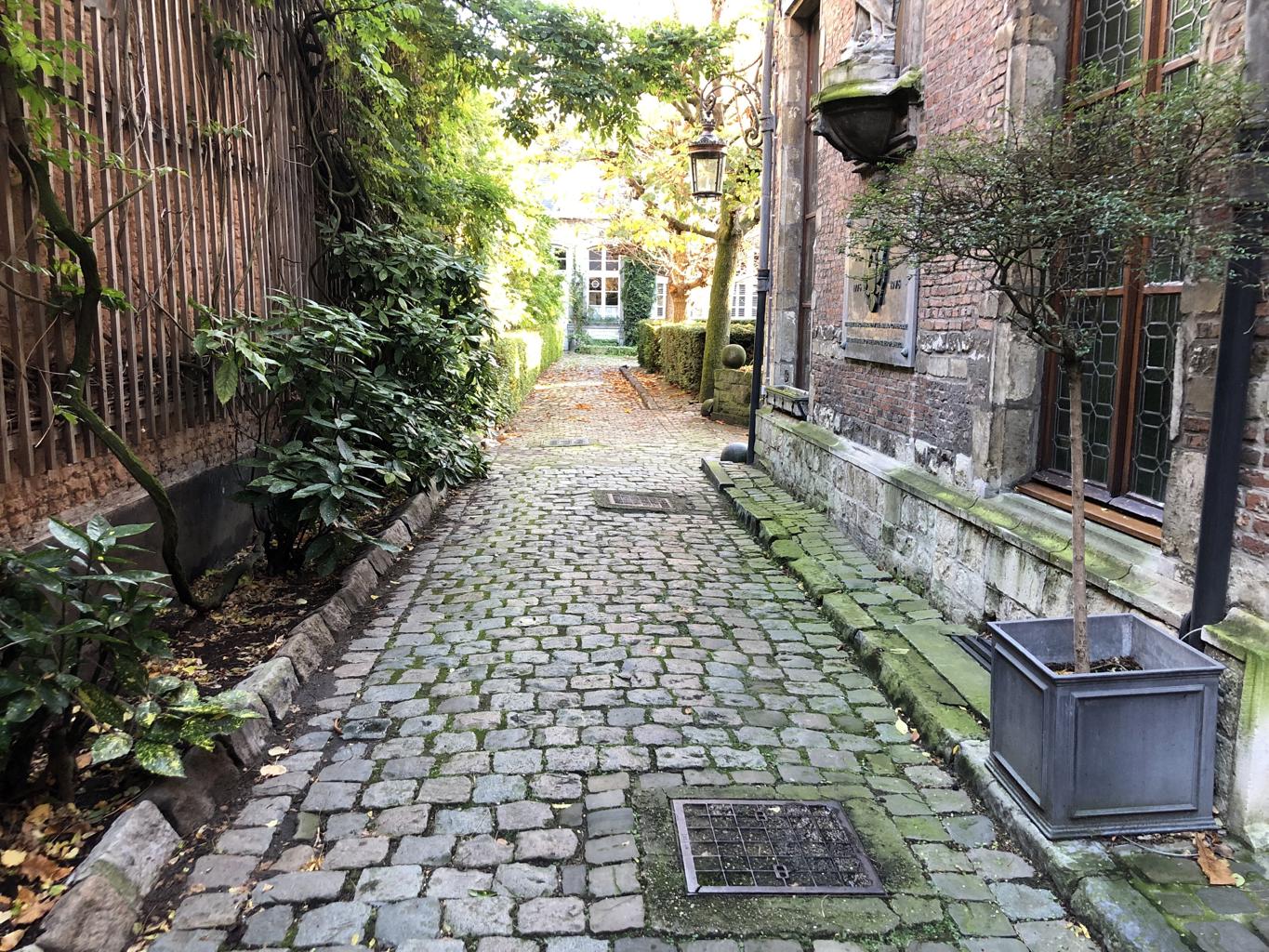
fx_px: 1027
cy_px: 476
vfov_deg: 49.8
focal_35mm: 28
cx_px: 634
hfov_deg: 63.4
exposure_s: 1/20
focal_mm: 3.99
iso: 40
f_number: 1.8
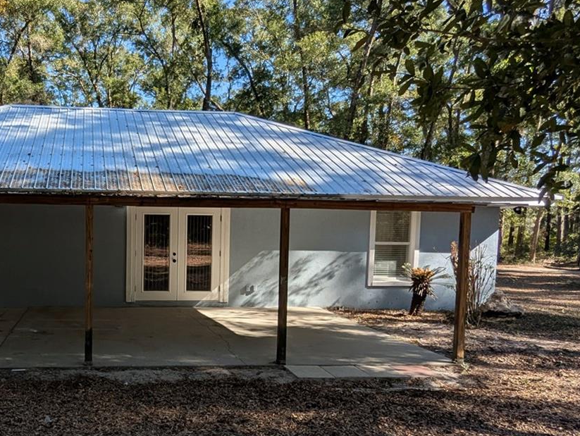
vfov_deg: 45.1
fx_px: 520
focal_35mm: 31
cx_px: 131
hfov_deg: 55.0
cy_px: 273
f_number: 2.2
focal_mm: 2.35
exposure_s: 1/590
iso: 41
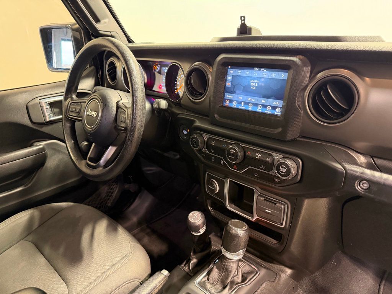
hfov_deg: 71.6
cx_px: 196
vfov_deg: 56.8
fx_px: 272
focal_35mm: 24
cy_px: 147
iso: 800
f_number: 1.78
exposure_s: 1/40
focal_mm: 6.76
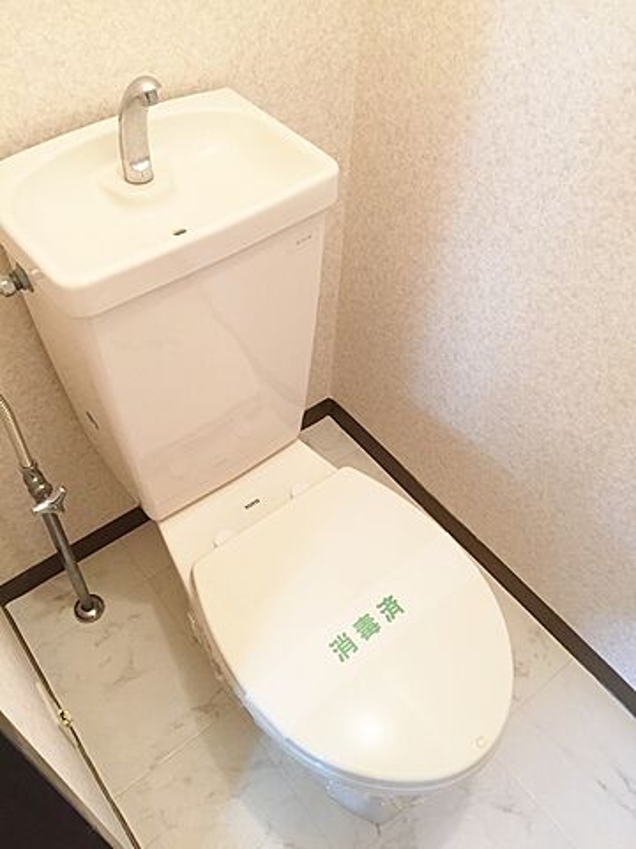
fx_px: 710
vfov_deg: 61.7
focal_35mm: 29
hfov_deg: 48.2
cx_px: 318
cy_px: 424
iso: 125
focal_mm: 4.15
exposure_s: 1/33
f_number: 2.2
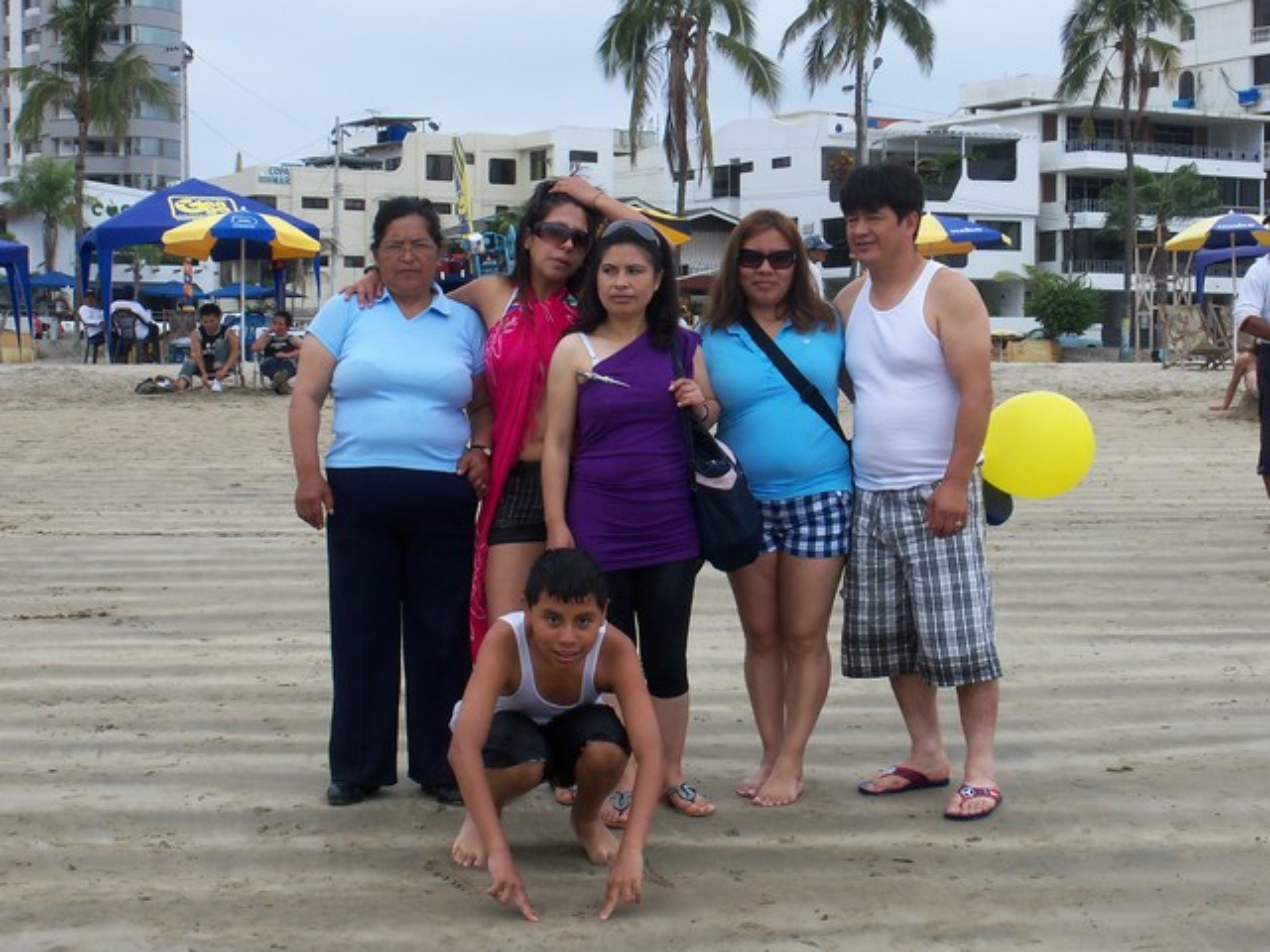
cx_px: 635
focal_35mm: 63
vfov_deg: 23.3
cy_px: 476
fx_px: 2311
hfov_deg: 30.7
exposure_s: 1/500
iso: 80
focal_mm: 11.2
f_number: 4.7
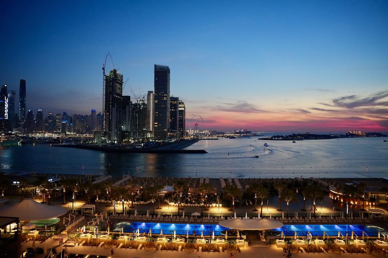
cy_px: 129
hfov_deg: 73.8
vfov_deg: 53.1
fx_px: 259
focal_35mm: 24
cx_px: 194
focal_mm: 24
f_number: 2.8
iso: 4000
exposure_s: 1/160
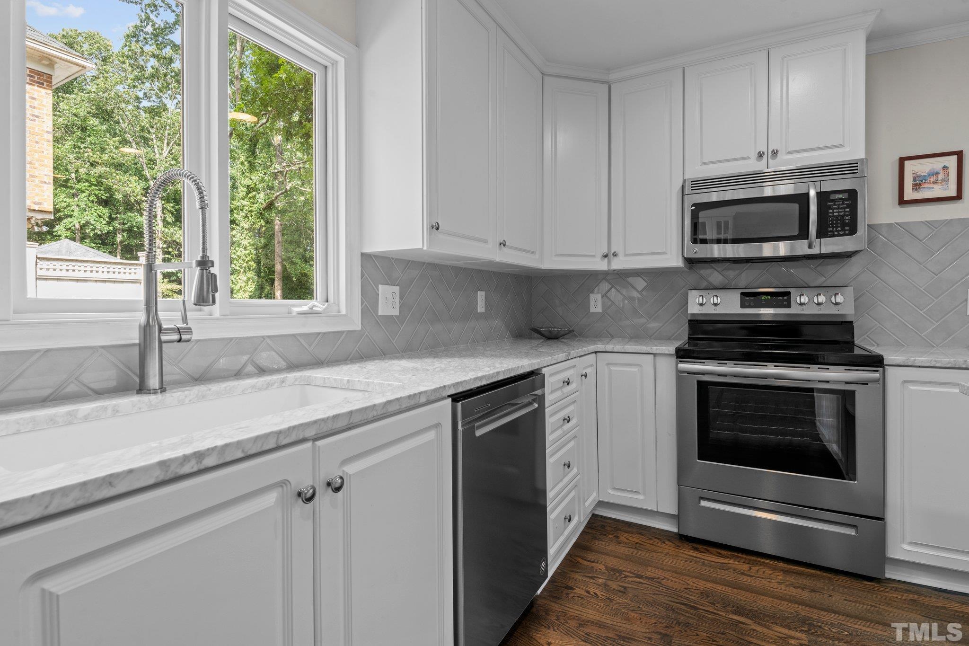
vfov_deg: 70.4
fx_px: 458
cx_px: 484
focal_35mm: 17
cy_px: 323
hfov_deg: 93.3
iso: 640
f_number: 8
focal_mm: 17
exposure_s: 1/4
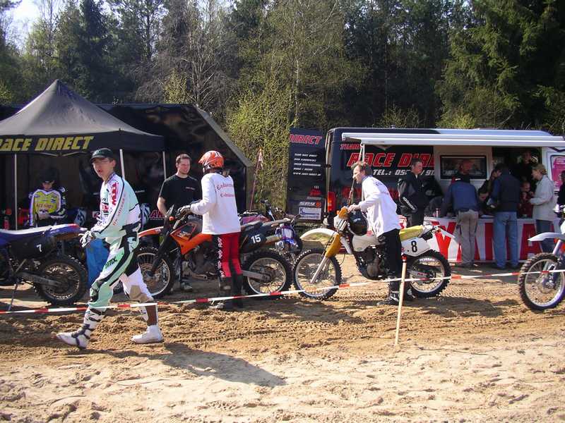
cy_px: 212
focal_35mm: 37
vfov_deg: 38.7
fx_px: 604
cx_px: 282
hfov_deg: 50.1
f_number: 2.8
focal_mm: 5.7
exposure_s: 1/400
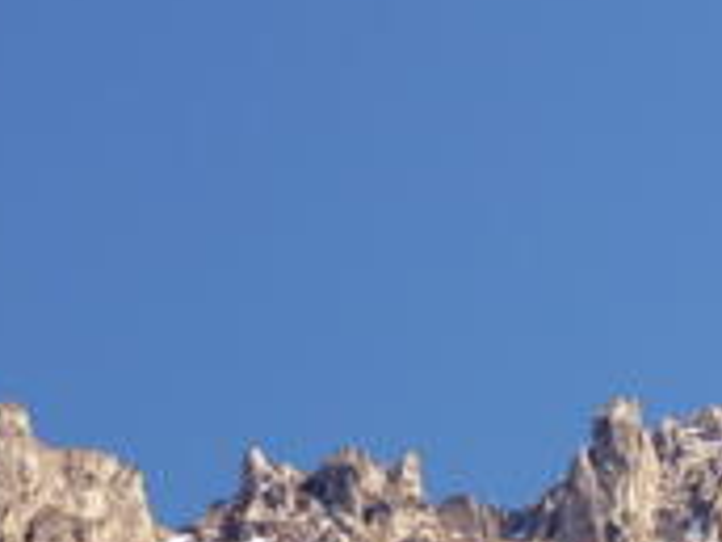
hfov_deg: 4.6
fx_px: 9073
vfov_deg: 3.4
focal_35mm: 435
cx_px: 567
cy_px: 607
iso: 80
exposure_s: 1/100
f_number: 4.5
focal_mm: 32.2
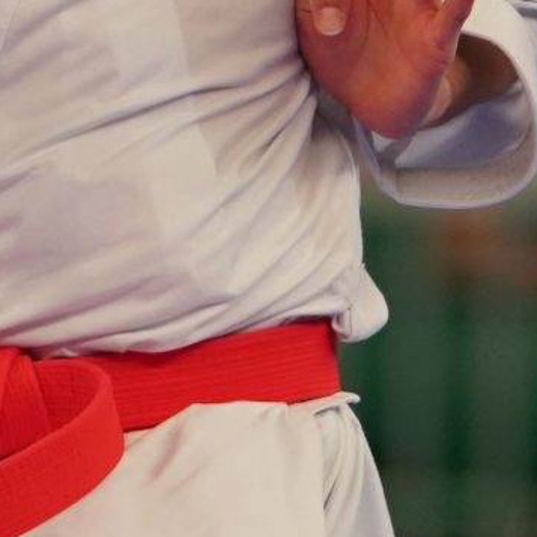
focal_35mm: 1287
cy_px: -208
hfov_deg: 1.4
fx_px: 22588
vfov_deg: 1.4
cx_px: -214
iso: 1600
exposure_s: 1/1000
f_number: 2.8
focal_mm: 200
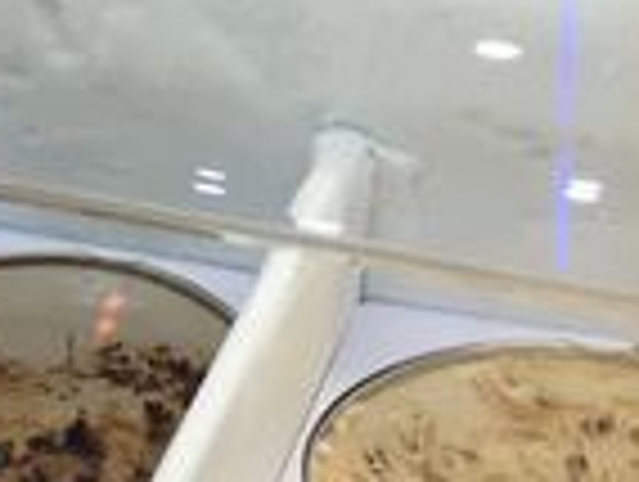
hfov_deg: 16.3
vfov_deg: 13.1
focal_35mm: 112
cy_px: -25
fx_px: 2071
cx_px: -266
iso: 32
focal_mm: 4.15
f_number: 2.2
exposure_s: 1/40
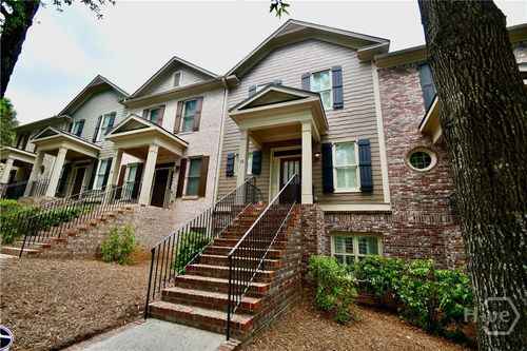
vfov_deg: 77.3
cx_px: 264
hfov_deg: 100.4
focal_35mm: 15
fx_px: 219
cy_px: 176
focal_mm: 10
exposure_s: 1/125
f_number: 5.6
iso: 125
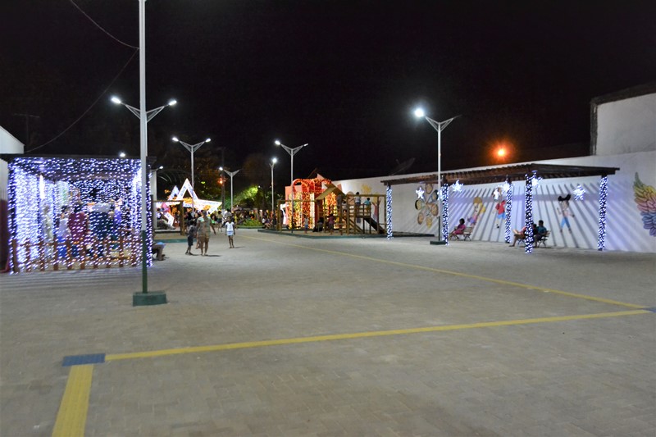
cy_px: 218
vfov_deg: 43.6
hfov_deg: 61.9
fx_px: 547
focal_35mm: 30
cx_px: 328
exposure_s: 1/160
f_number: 3.8
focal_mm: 20
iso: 3200
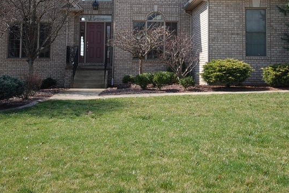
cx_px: 143
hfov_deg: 32.9
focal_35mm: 61
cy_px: 23
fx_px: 490
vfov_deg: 21.8
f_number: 3.5
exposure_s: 1/500
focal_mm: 20
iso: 100
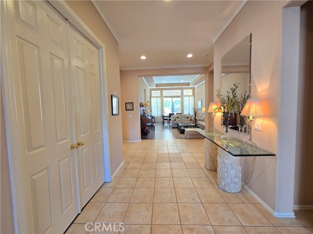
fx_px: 118
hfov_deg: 106.2
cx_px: 156
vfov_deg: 89.9
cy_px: 117
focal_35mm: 13
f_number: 2.2
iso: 200
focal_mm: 2.2
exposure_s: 1/60
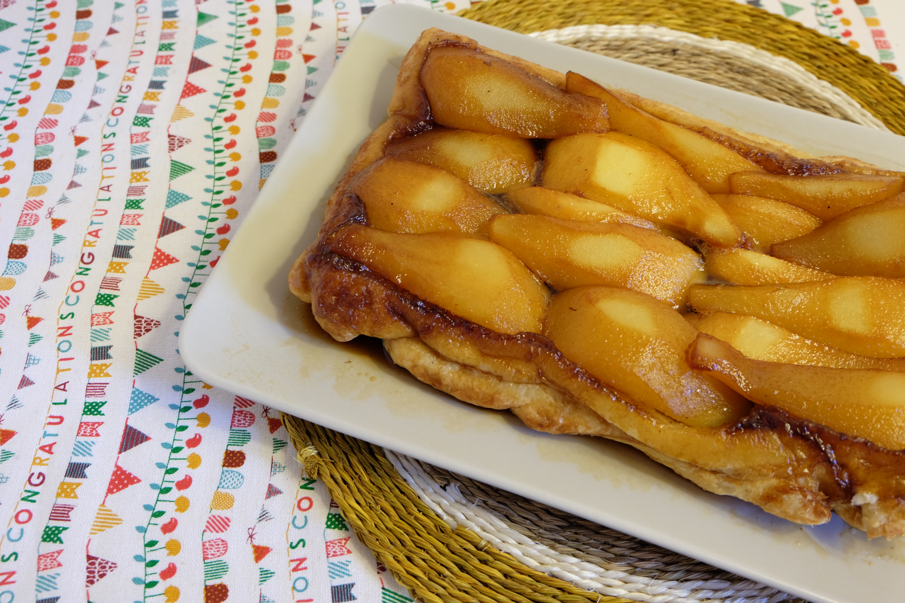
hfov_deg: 58.7
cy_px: 302
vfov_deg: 41.1
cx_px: 452
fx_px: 804
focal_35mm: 32
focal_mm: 21.1
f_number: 5
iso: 200
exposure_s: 1/8
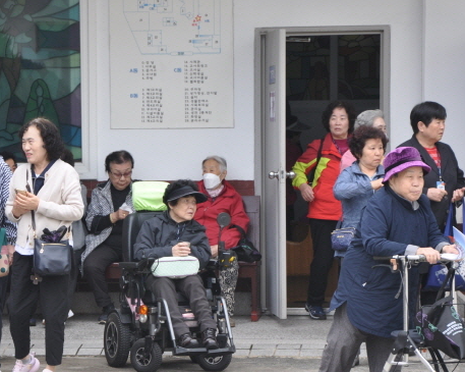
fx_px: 2709
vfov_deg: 7.8
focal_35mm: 197
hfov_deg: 9.8
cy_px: 235
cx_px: 176
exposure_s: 1/160
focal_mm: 80
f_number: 6.3
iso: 200
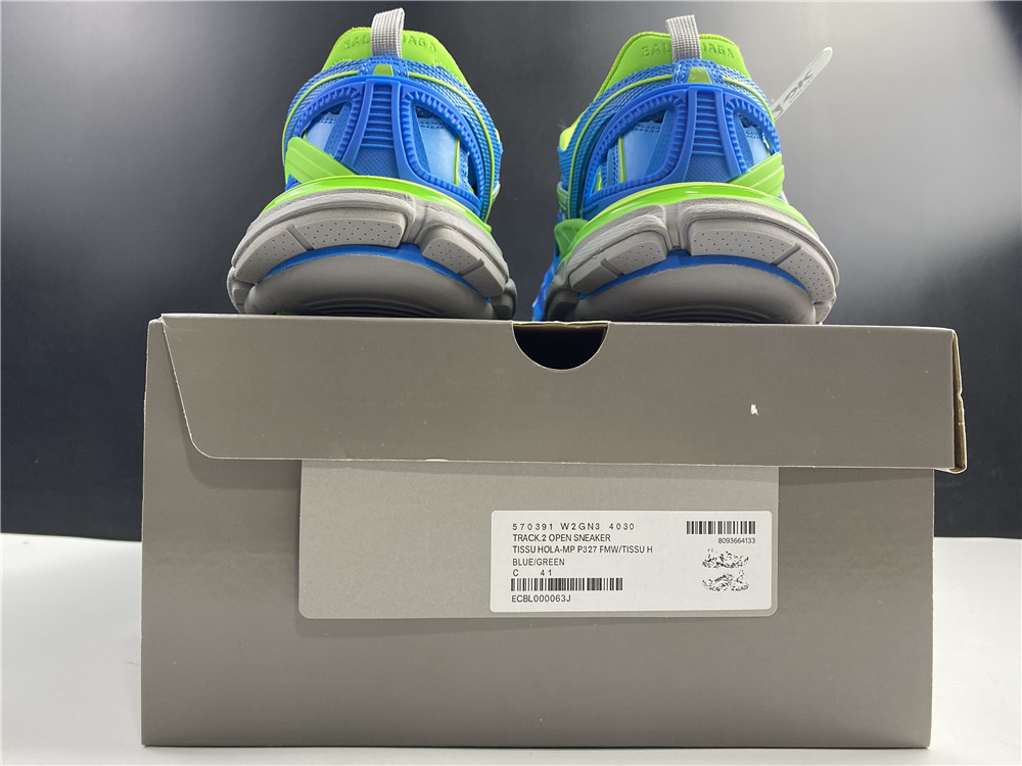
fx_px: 768
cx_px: 511
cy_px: 383
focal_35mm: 26
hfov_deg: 67.3
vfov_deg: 53.1
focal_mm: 4.25
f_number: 1.8
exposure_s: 1/88
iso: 125
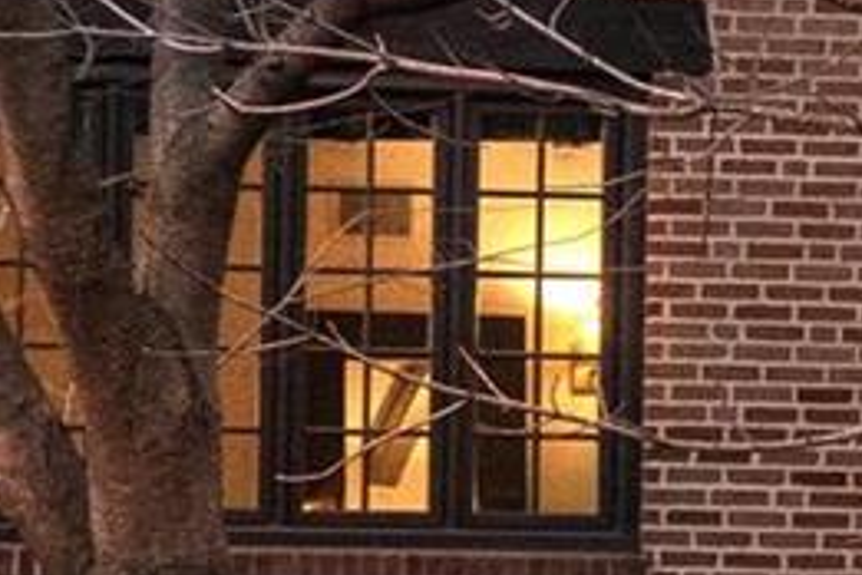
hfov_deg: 9.3
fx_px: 5291
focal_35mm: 221
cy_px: -86
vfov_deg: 6.2
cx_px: 525
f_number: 7.1
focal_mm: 18
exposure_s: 1/20
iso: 1000
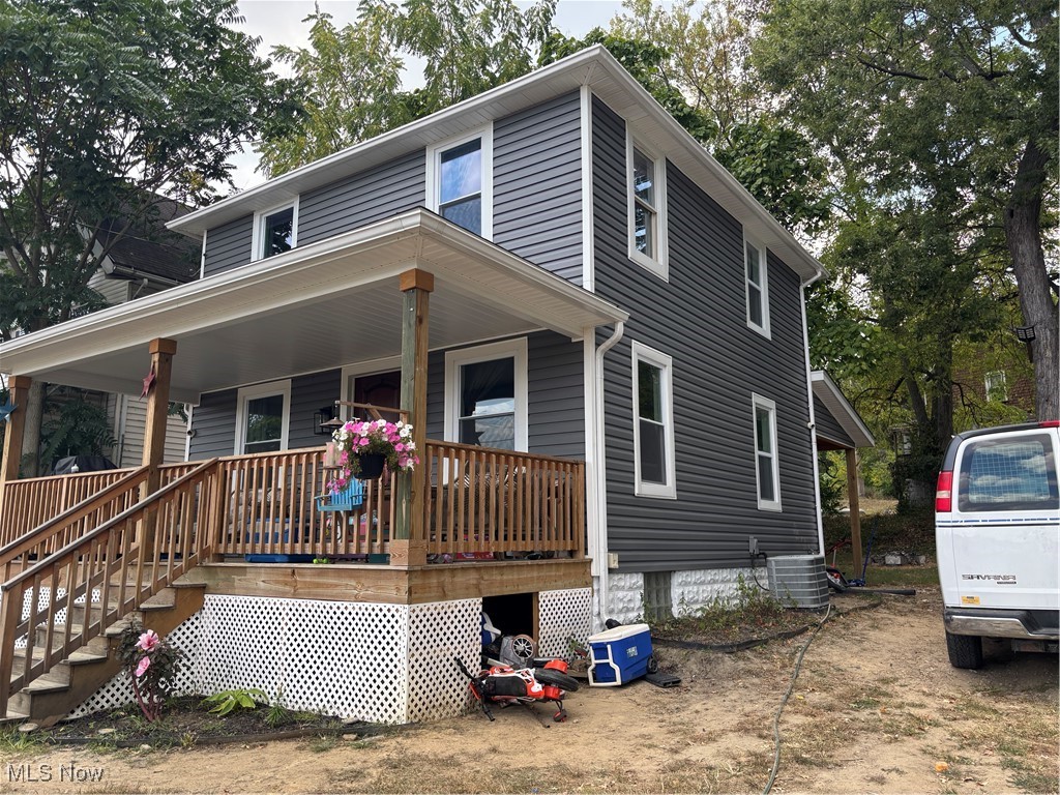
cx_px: 530
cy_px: 398
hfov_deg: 67.3
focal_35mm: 26
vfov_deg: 53.1
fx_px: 796
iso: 50
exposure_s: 1/471
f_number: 1.6
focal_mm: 5.96
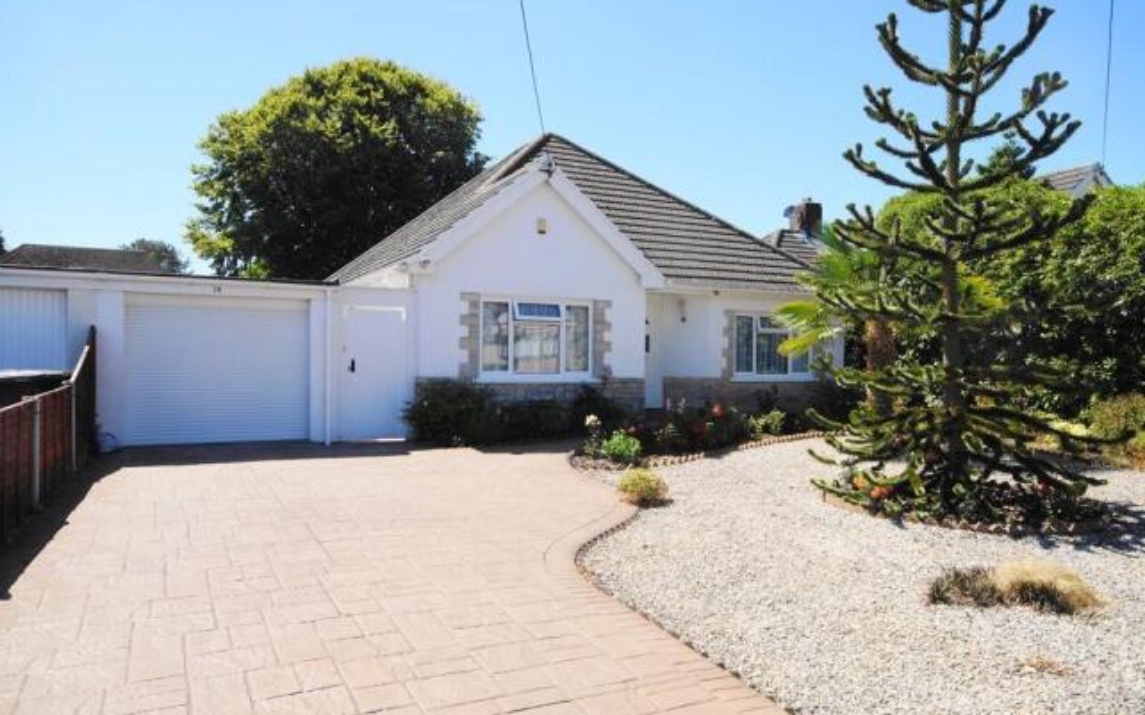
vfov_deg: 49.2
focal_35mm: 25
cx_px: 574
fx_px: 780
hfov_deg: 72.6
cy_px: 374
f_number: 13
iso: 100
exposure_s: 1/80
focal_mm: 16
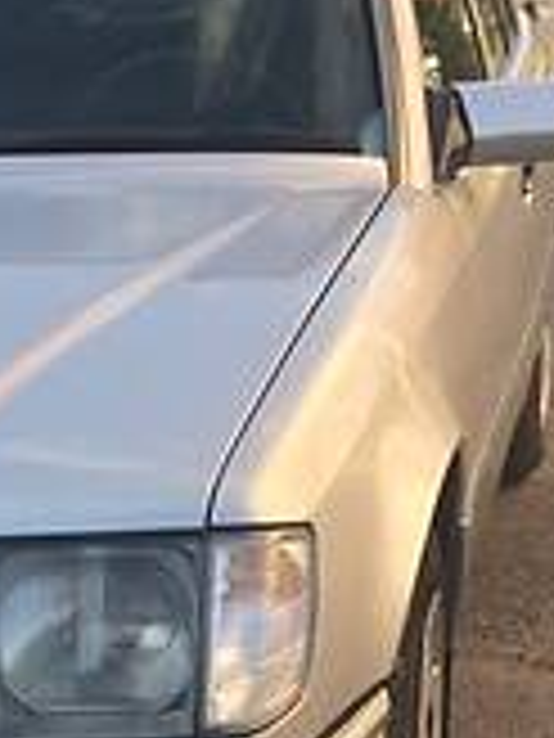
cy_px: 882
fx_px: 2262
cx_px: -126
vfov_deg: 17.7
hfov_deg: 13.5
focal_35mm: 106
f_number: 2.2
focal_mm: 4.2
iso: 32
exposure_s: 1/554
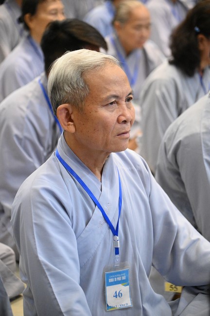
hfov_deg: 11.4
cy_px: 158
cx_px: 105
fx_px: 1052
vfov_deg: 17.1
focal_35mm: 120
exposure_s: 1/250
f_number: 4
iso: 12800
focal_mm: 120
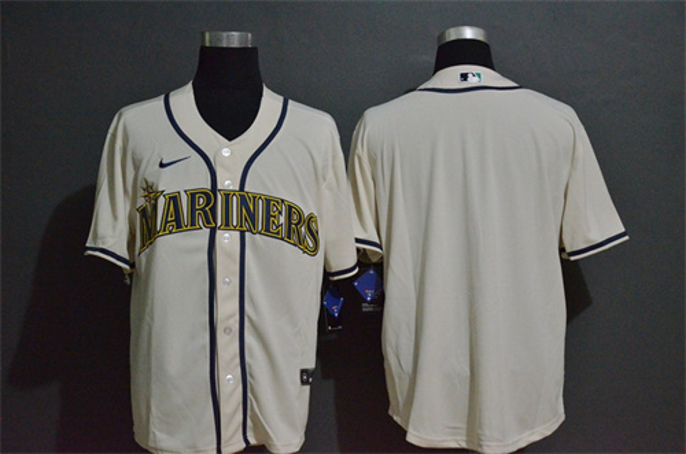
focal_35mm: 68
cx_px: 343
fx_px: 1283
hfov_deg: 29.9
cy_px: 227
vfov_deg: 20.1
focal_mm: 45
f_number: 4.8
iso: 4000
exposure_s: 1/100
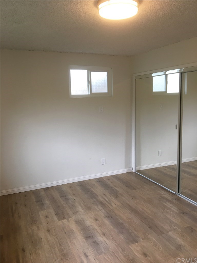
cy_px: 132
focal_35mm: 29
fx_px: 220
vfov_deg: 61.7
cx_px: 98
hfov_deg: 48.2
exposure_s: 1/30
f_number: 2.2
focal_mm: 4.15
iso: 32
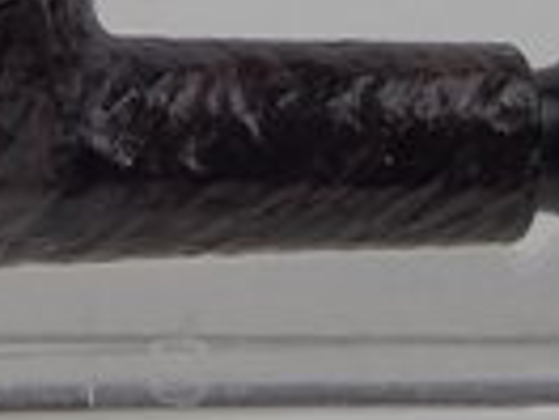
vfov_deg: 15.2
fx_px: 1550
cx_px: 193
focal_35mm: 96
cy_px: 36
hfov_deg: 20.4
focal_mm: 6.64
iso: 200
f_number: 4.7
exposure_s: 1/160
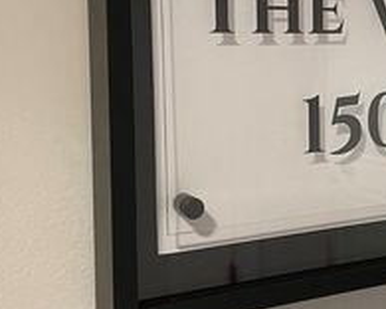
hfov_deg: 28.2
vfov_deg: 23.4
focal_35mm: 65
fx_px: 743
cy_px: 100
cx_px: 338
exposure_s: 1/60
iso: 125
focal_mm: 4.2
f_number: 1.6
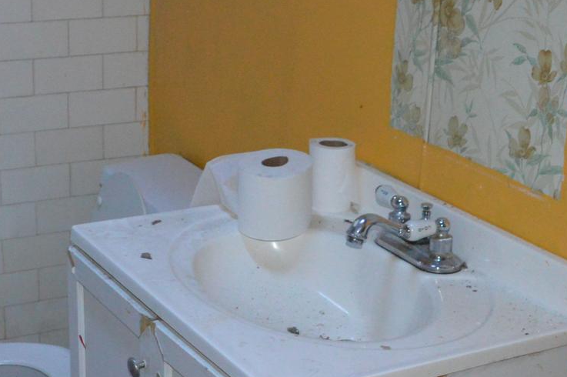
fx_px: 1180
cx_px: 268
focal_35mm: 75
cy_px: 268
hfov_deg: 27.0
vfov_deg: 18.1
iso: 2500
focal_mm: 18
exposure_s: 1/60
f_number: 3.5
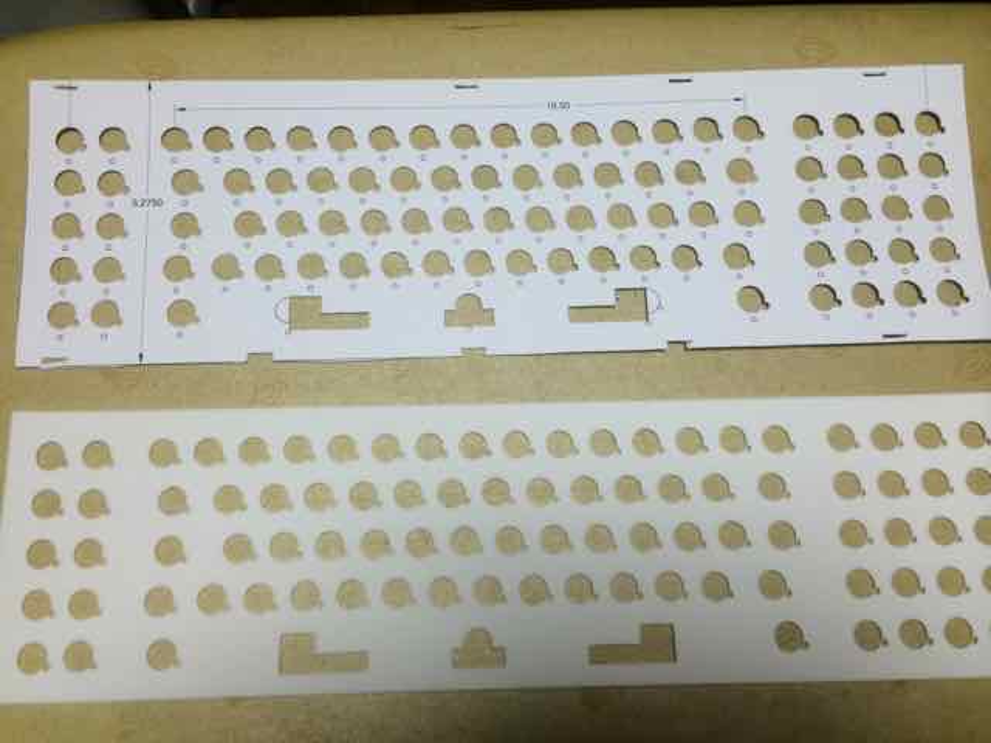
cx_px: 496
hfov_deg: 60.0
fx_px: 859
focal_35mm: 30
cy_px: 372
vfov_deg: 46.8
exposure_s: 1/30
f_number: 2.2
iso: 40
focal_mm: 4.12
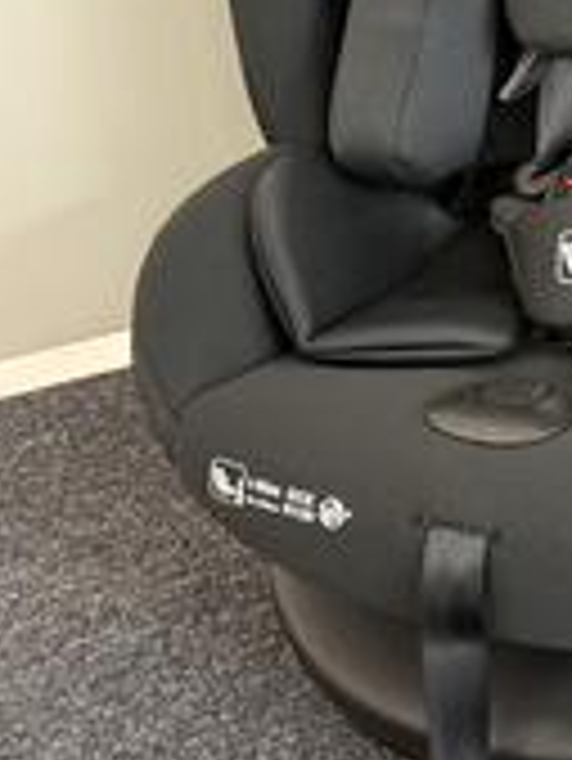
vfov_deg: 29.2
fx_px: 1408
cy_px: 94
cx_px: 644
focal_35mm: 64
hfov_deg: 21.6
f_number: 1.78
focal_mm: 6.76
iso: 1250
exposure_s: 1/25
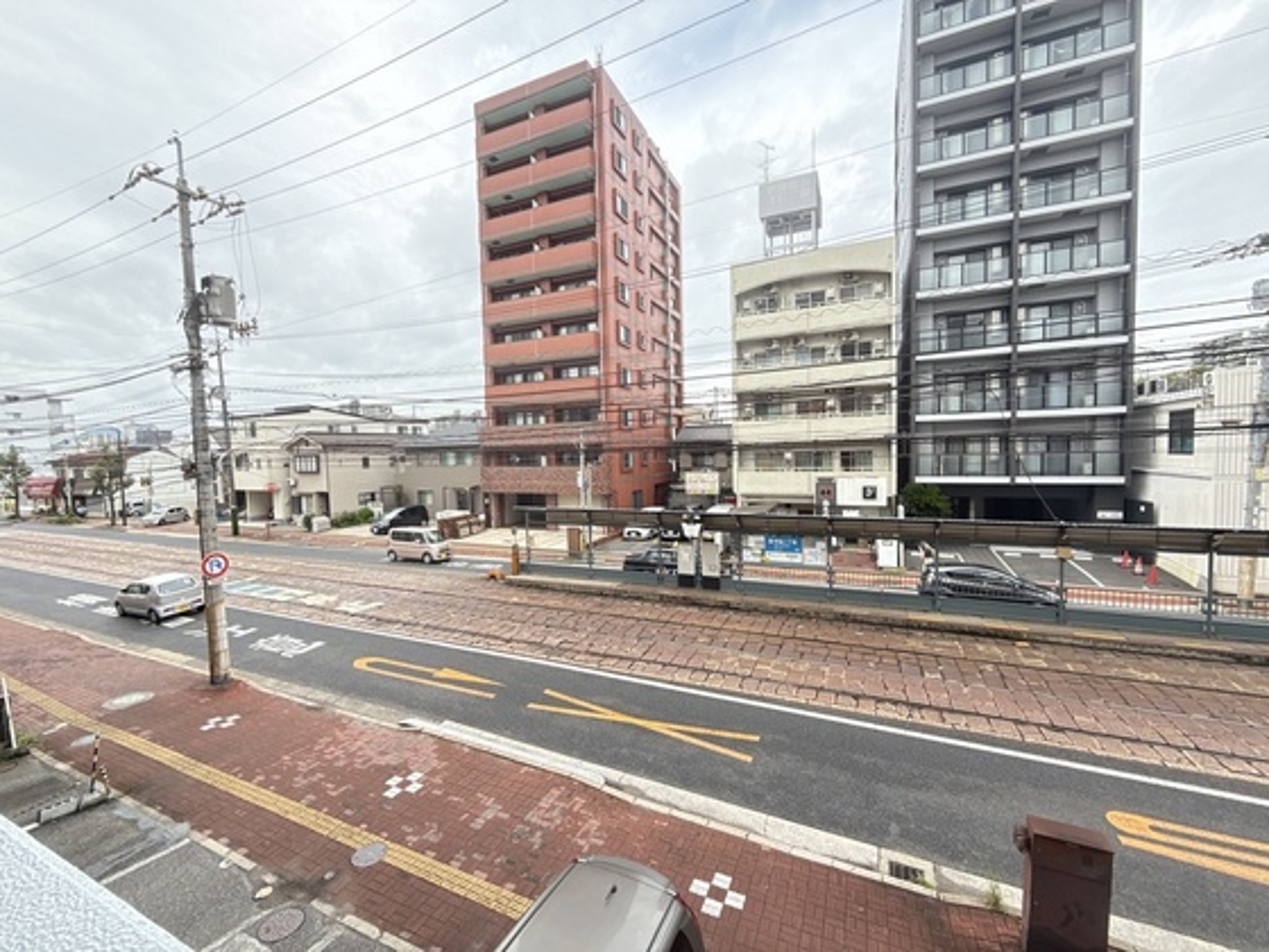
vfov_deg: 85.7
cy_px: 476
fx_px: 513
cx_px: 634
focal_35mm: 14
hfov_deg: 102.1
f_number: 2.2
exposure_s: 1/303
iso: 64
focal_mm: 2.22
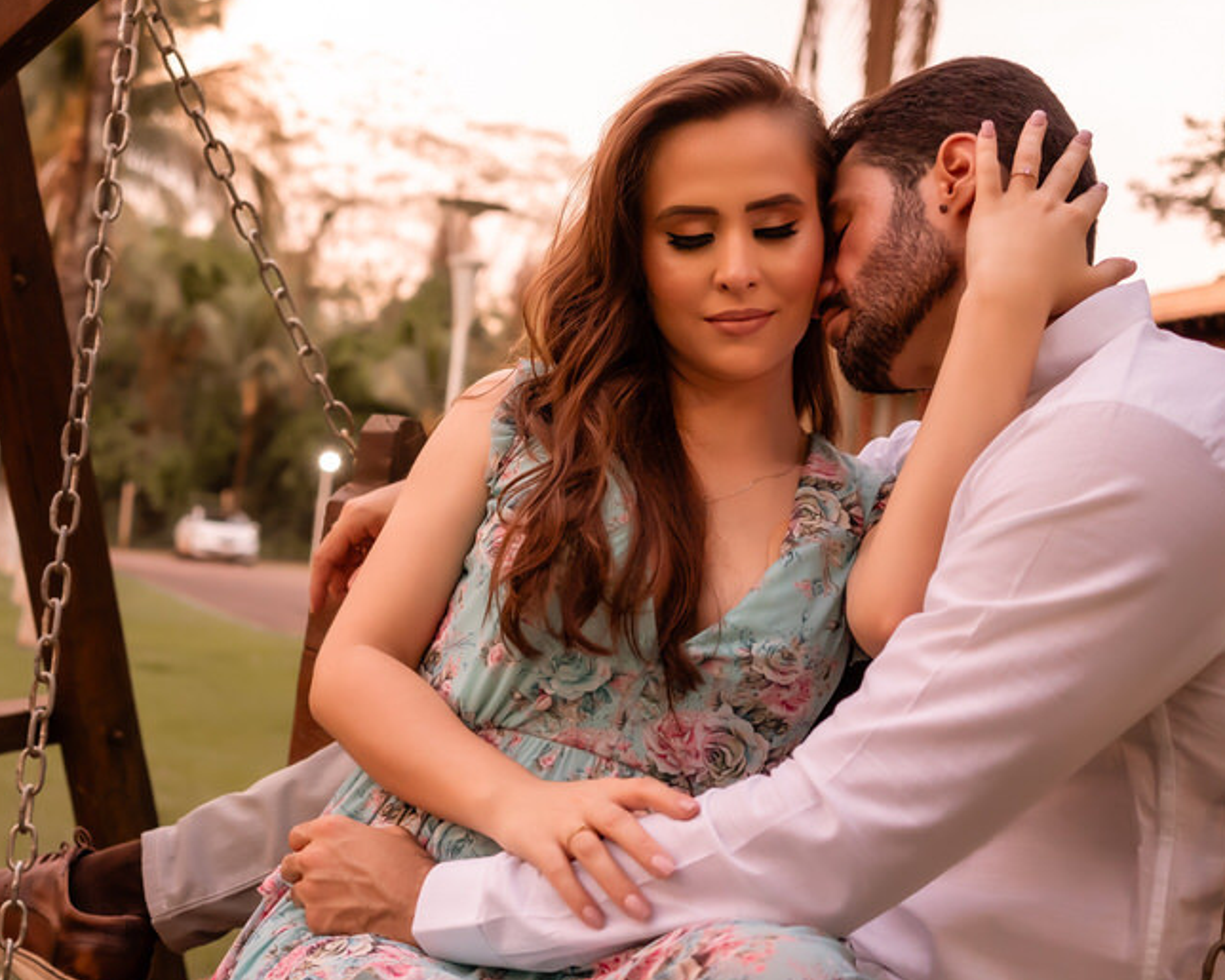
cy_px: 476
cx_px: 415
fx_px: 1776
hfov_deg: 37.7
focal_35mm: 49
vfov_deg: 30.8
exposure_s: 1/200
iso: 2500
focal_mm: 35
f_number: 3.2
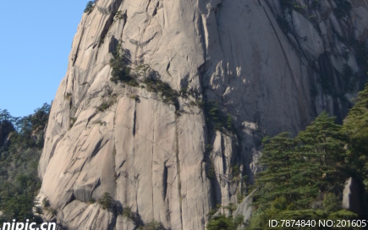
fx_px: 1083
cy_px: -193
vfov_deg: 11.2
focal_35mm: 108
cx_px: 166
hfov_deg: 19.3
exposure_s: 1/400
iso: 100
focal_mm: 30
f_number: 4.5
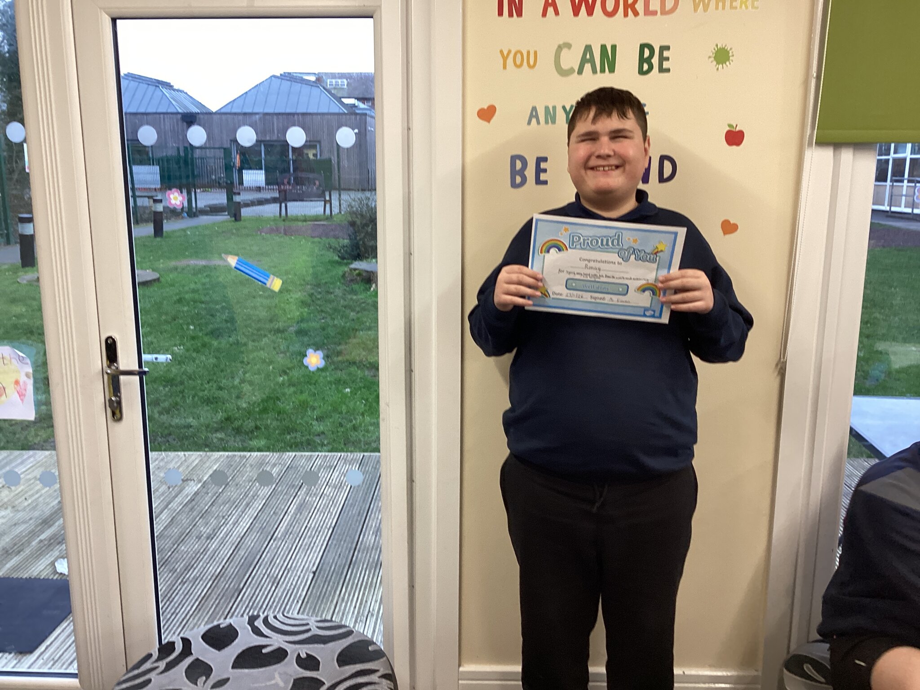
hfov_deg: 58.4
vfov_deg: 45.4
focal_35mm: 31
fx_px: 824
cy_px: 345
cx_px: 460
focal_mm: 3.3
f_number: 2.4
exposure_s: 1/50
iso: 100
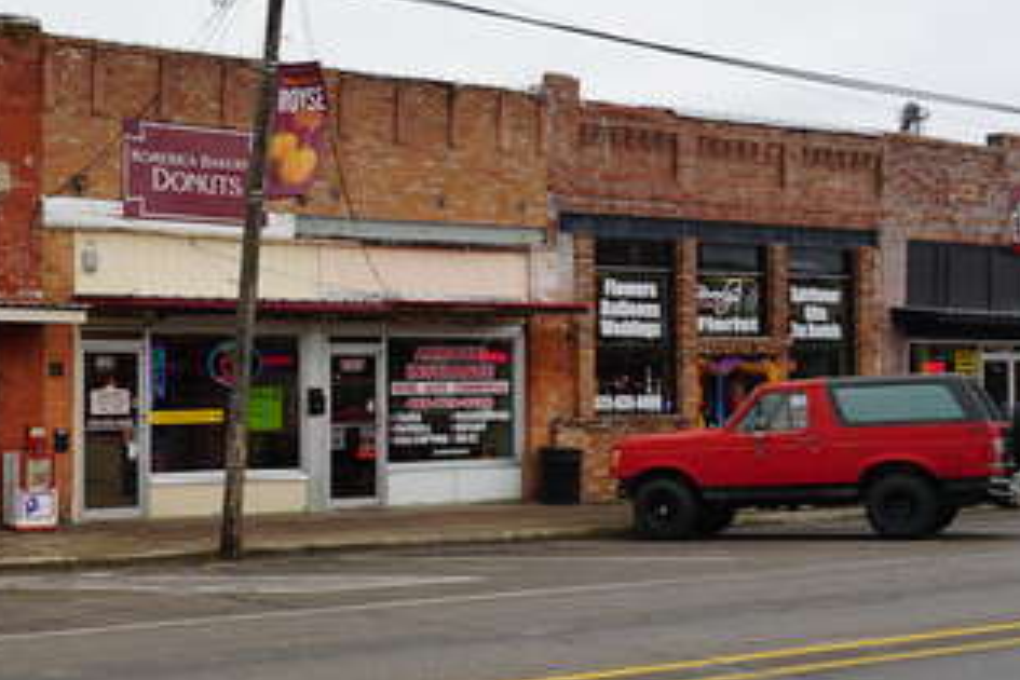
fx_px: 1728
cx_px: 185
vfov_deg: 22.3
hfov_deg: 31.9
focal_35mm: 61
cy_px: 332
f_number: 8
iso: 100
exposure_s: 1/80
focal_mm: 16
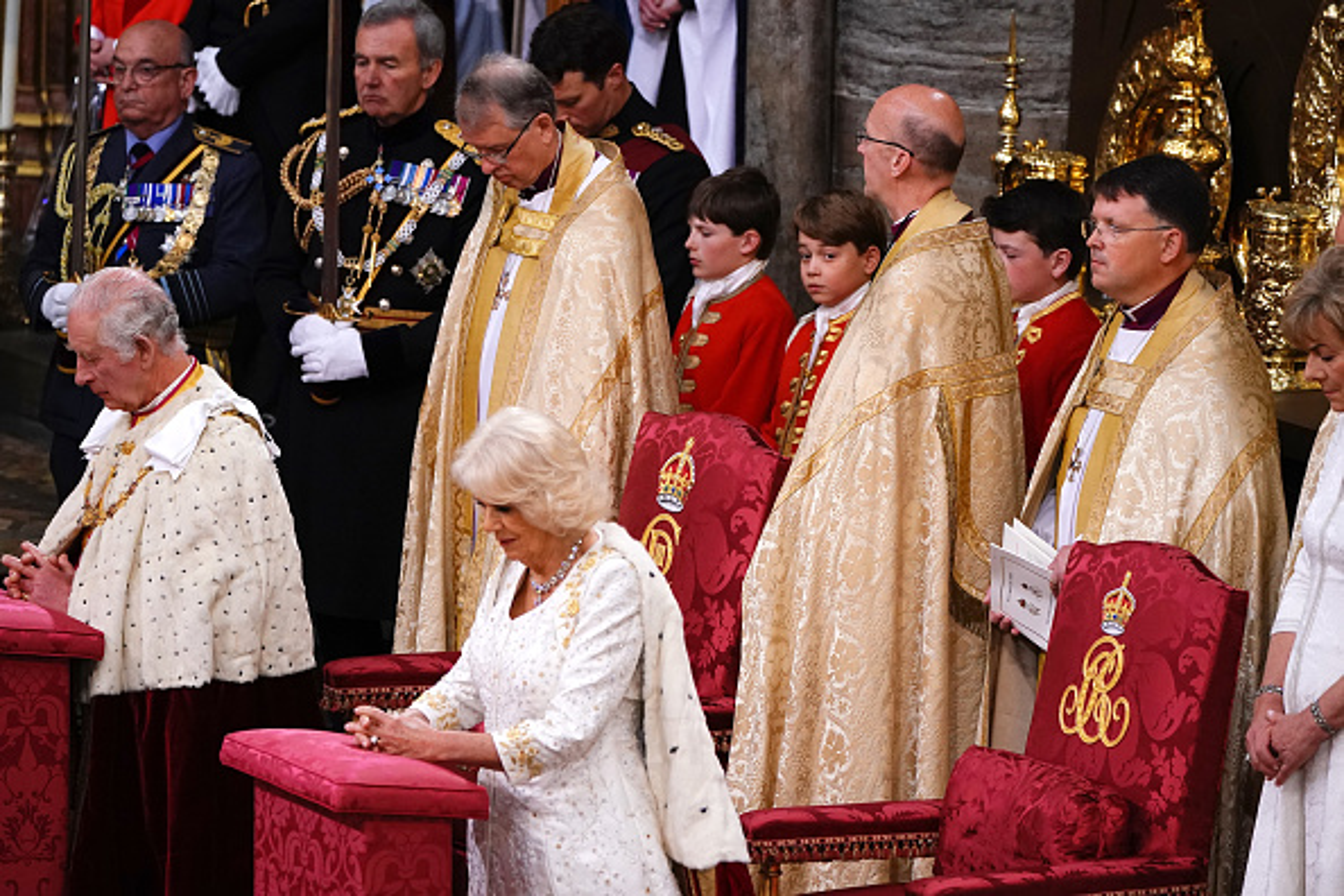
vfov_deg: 5.6
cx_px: 672
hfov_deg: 8.3
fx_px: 9221
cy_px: 448
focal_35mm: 247
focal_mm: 247
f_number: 5.6
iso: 5000
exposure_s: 1/125
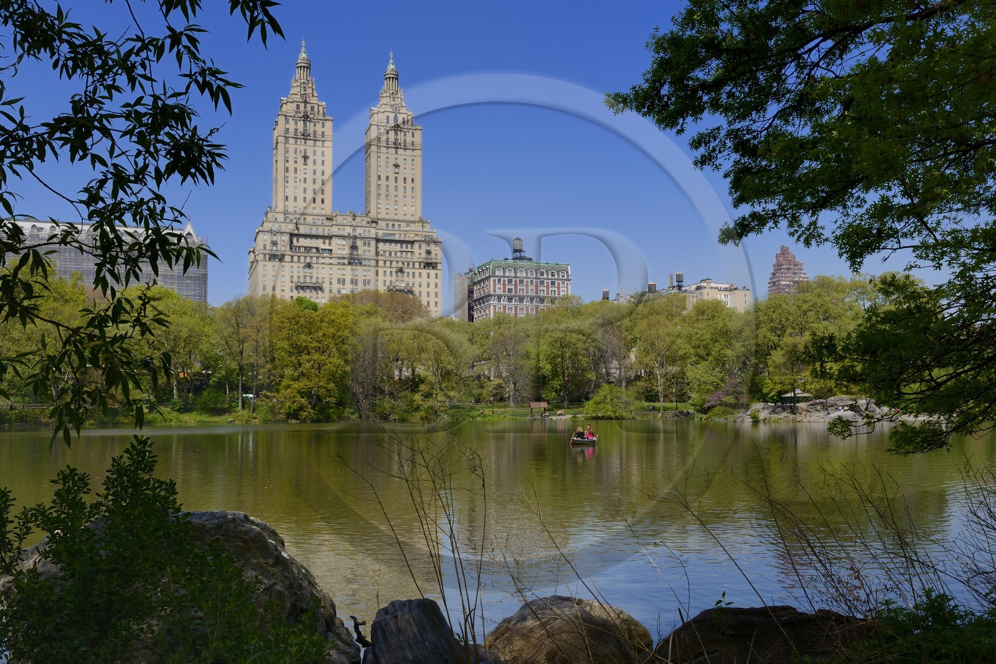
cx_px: 498
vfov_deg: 44.9
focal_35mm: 29
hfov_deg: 63.7
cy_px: 332
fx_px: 802
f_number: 14
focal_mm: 29
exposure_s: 1/200
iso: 400
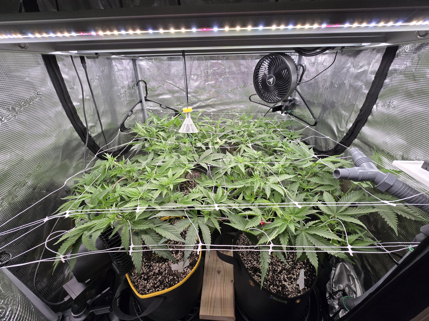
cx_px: 214
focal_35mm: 13
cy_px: 160
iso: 50
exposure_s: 1/645
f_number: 2.2
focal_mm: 2.2
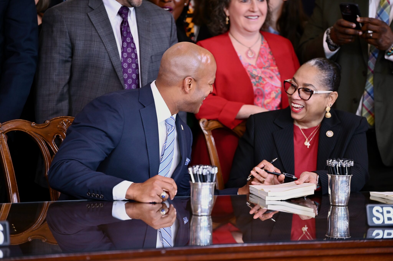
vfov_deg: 7.6
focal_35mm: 180
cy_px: 130
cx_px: 196
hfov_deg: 11.4
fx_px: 1964
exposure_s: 1/200
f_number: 2.8
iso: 2000
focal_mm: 180
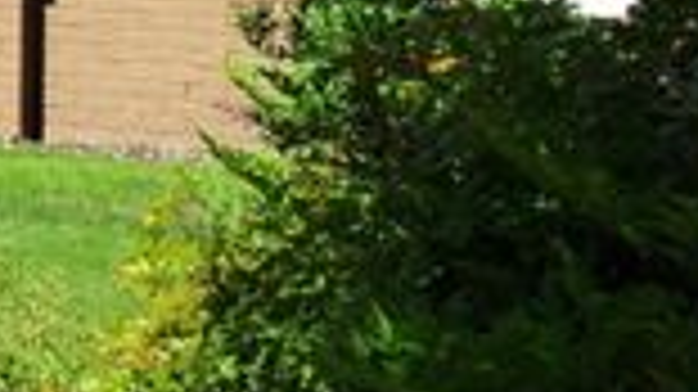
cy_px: -155
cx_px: -419
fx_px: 2608
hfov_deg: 14.1
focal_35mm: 141
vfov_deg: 8.4
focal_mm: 6.8
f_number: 4
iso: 80
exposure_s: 1/500
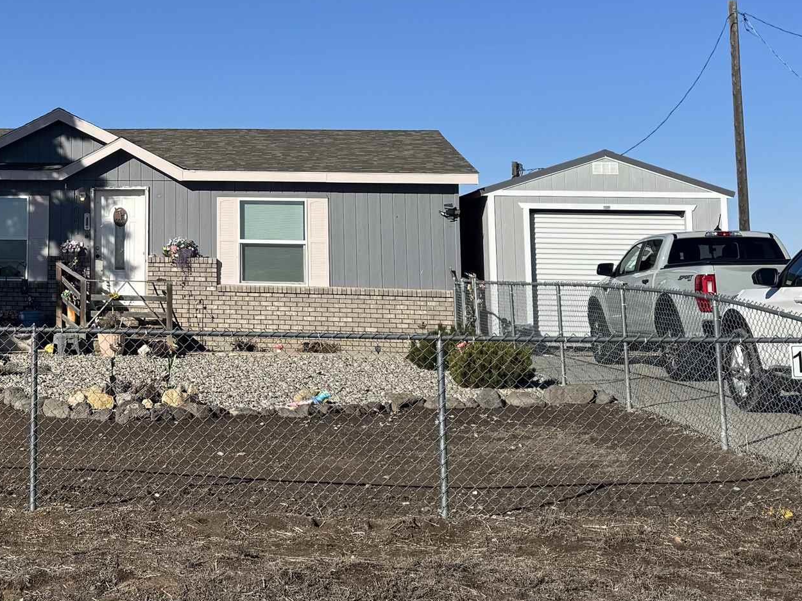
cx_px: 44
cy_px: 96
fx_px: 1367
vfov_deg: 24.3
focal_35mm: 59
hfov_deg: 30.9
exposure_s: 1/5814
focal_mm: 6.76
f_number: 1.78
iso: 80
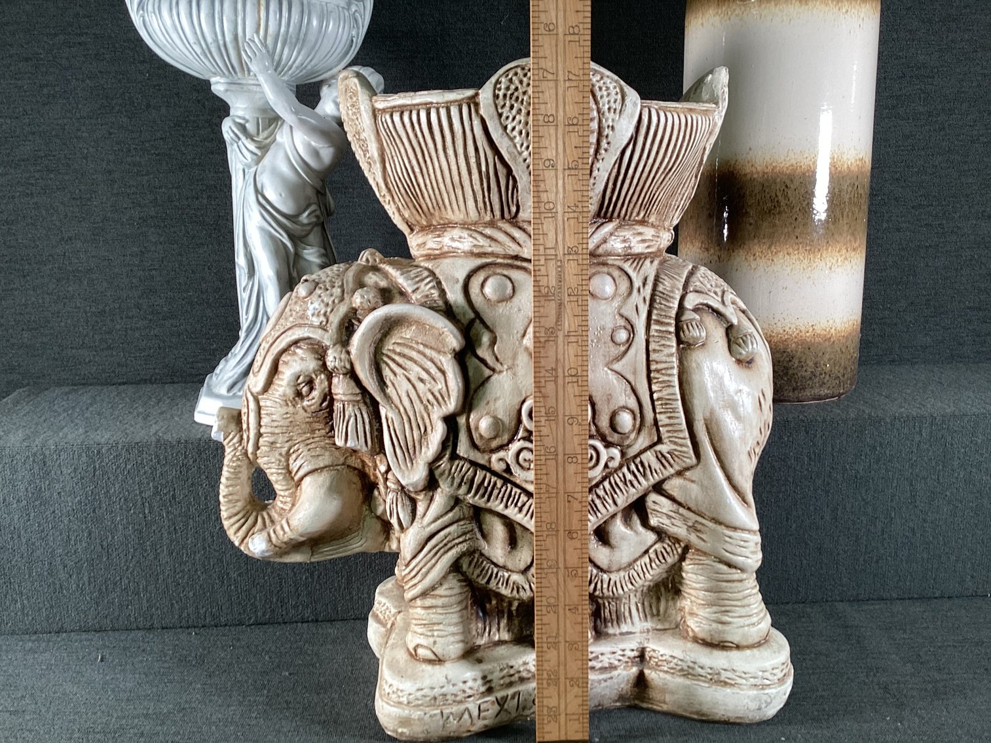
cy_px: 372
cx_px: 496
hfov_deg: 58.3
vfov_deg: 45.4
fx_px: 888
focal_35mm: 31
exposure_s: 1/60
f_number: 2.4
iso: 50
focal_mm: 3.3
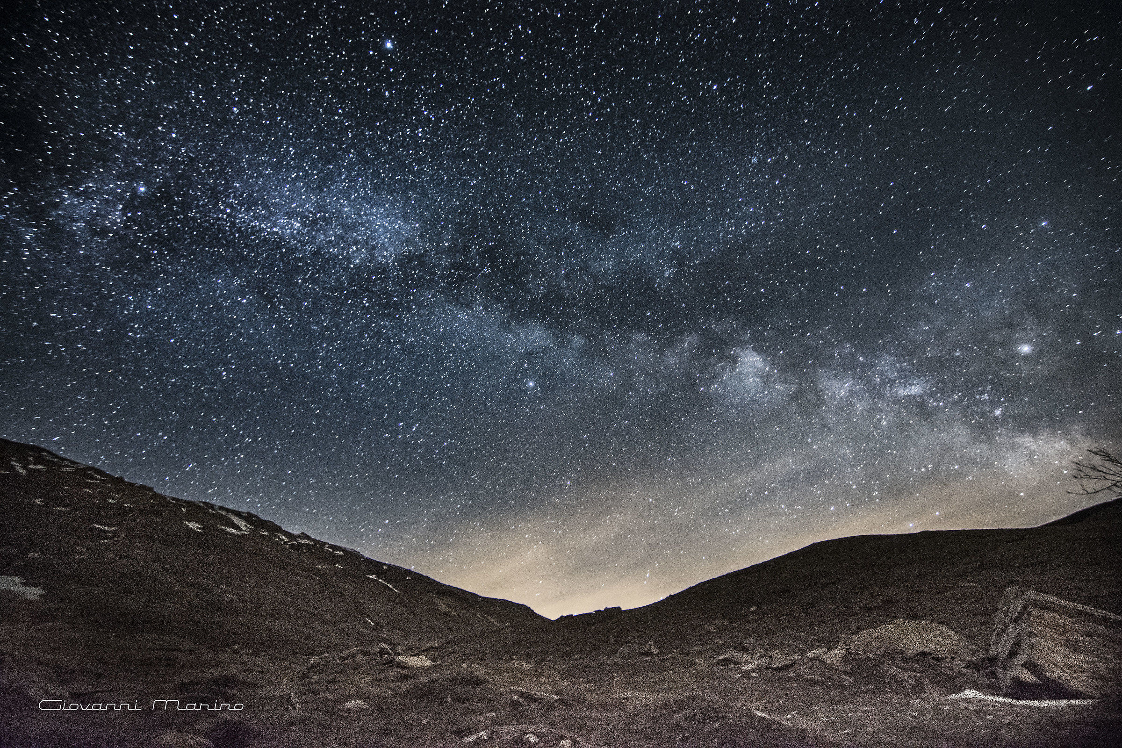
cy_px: 374
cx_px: 561
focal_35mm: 16
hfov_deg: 95.0
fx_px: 514
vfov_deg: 72.1
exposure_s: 30
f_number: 2.8
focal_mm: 11
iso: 3200
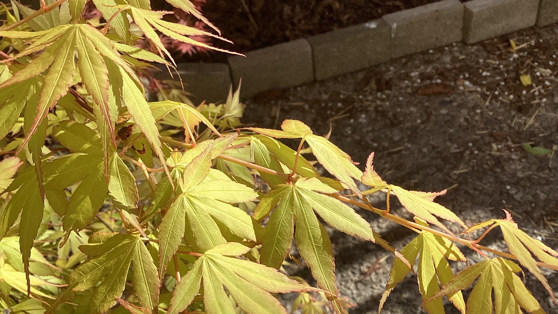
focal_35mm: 46
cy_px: 203
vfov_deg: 25.9
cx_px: 303
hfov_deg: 44.5
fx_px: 681
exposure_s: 1/1274
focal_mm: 3.3
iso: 25
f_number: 2.4
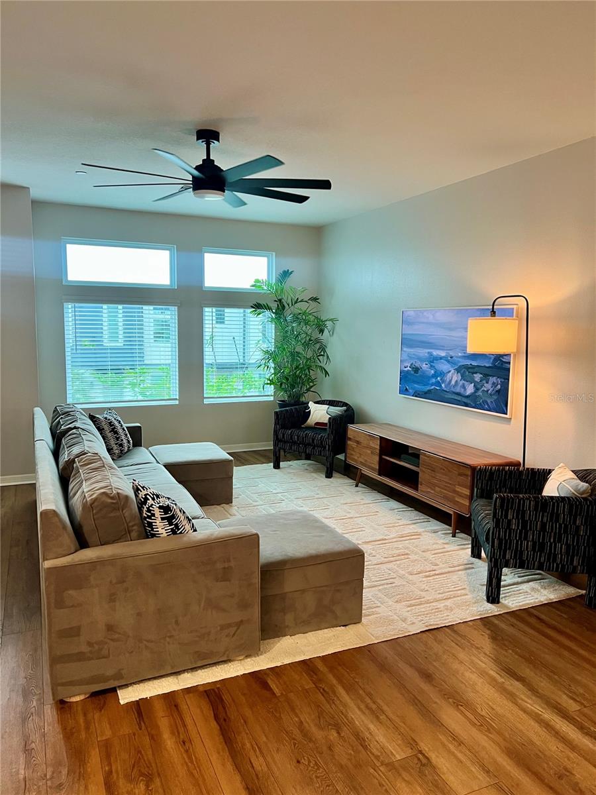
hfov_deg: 53.1
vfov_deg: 67.3
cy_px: 398
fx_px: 597
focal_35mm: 26
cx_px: 298
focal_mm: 5.7
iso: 250
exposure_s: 1/60
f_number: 1.5
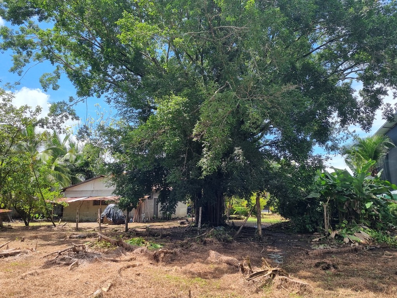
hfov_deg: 67.3
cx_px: 198
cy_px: 149
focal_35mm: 26
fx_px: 298
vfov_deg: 53.1
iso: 50
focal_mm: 5.4
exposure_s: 1/938
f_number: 1.8
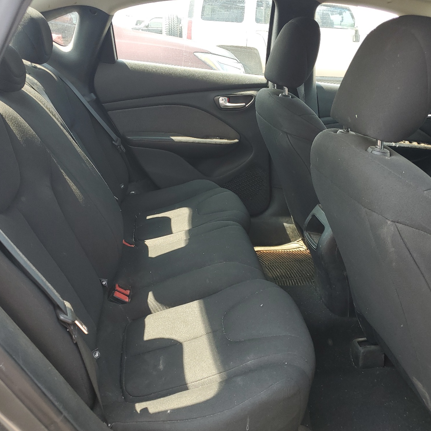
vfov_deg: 52.5
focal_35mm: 31
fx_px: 437
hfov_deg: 52.5
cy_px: 218
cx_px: 218
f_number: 1.5
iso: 50
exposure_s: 1/169
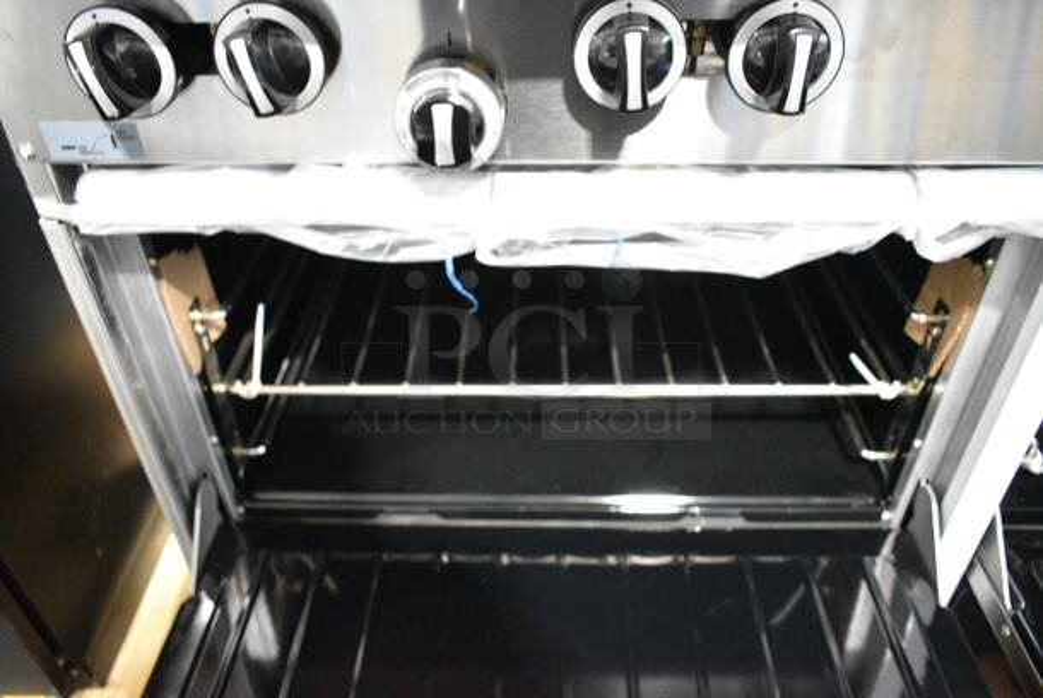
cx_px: 522
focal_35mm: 27
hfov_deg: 67.3
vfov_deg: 48.0
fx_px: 783
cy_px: 349
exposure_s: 1/60
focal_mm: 18
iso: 6400
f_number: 4
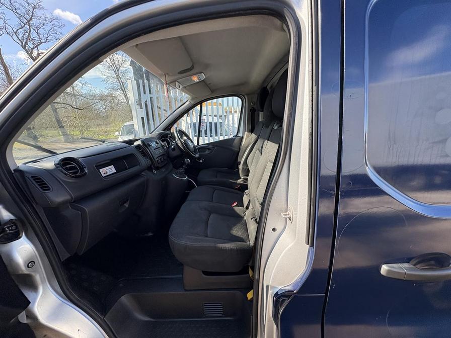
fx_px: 182
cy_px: 169
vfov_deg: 85.7
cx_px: 226
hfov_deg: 102.1
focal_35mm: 14
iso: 64
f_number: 2.2
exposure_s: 1/275
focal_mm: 2.22
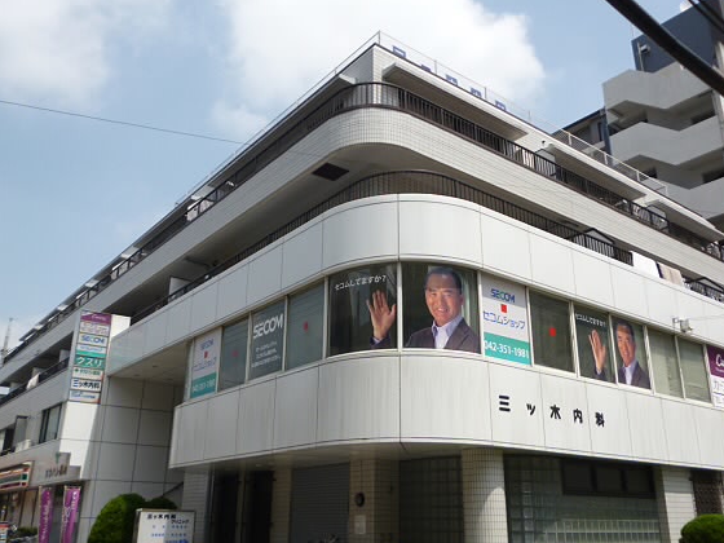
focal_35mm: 32
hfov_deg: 56.8
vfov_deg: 44.2
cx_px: 370
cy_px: 264
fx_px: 669
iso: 100
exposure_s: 1/100
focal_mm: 5
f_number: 9
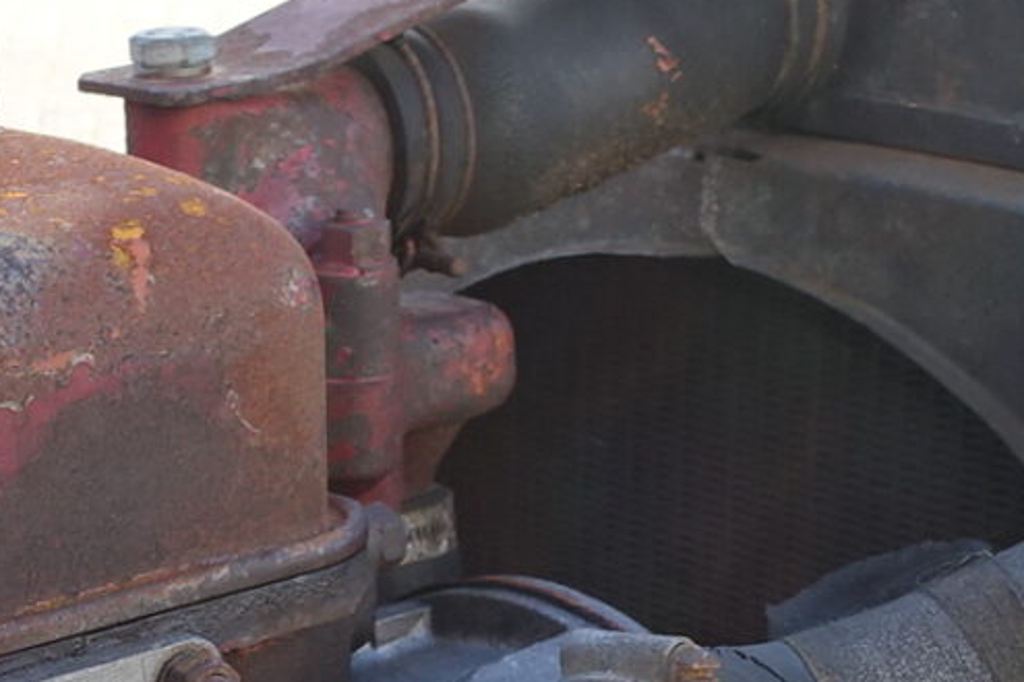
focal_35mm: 124
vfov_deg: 10.7
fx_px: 3527
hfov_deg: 16.3
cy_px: 1022
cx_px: 56
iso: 125
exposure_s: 1/80
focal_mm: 8.8
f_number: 4.5
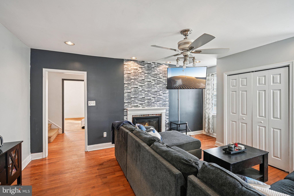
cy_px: 98
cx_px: 147
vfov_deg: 73.7
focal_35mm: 16
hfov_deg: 96.7
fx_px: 131
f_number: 8
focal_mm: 16
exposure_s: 1/15
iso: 400
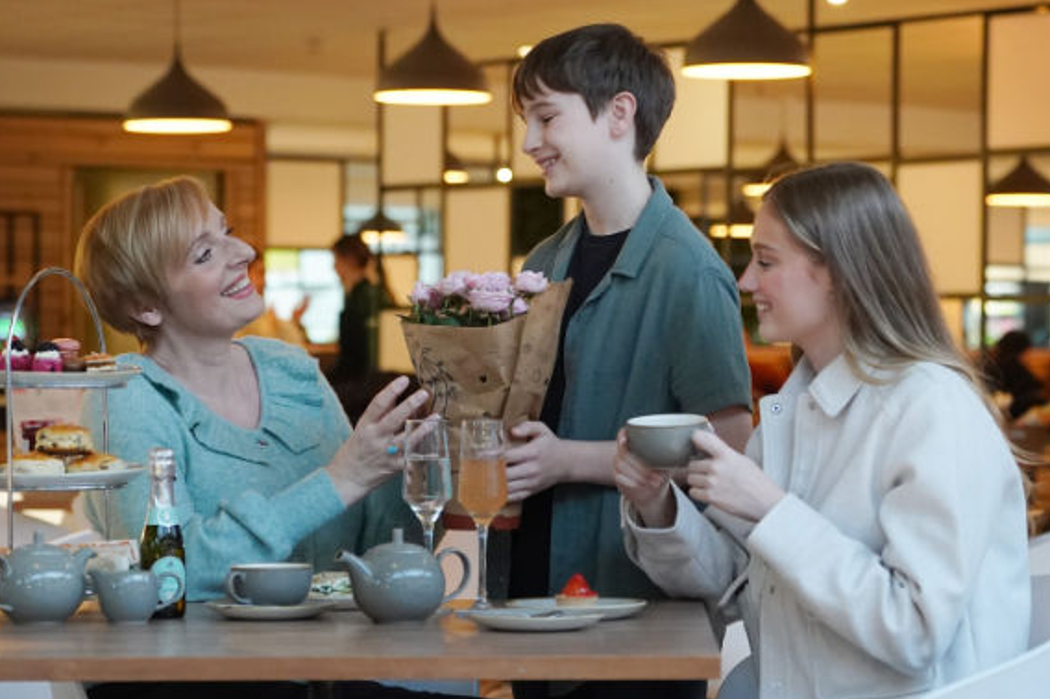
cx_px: 505
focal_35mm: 74
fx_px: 2157
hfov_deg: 27.4
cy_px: 337
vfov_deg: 18.4
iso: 4000
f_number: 3.5
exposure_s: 1/160
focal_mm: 70
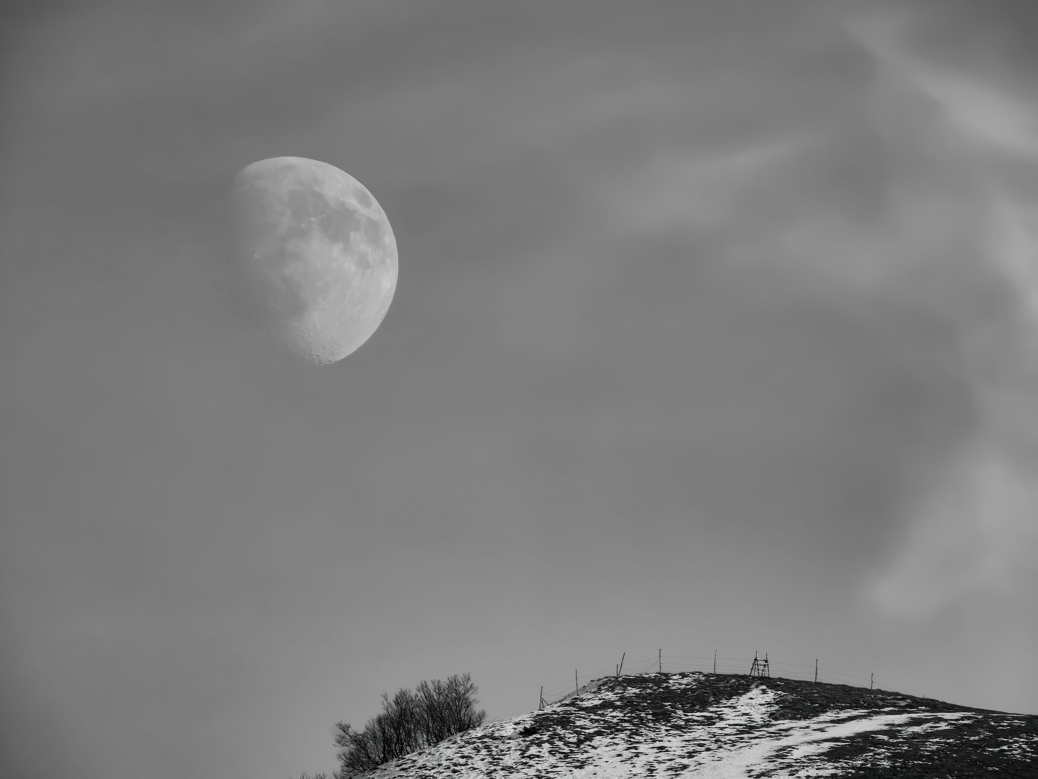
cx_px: 519
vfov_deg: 2.0
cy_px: 390
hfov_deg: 2.6
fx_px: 22490
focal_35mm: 750
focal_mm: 135
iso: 110
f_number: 5.6
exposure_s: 1/500
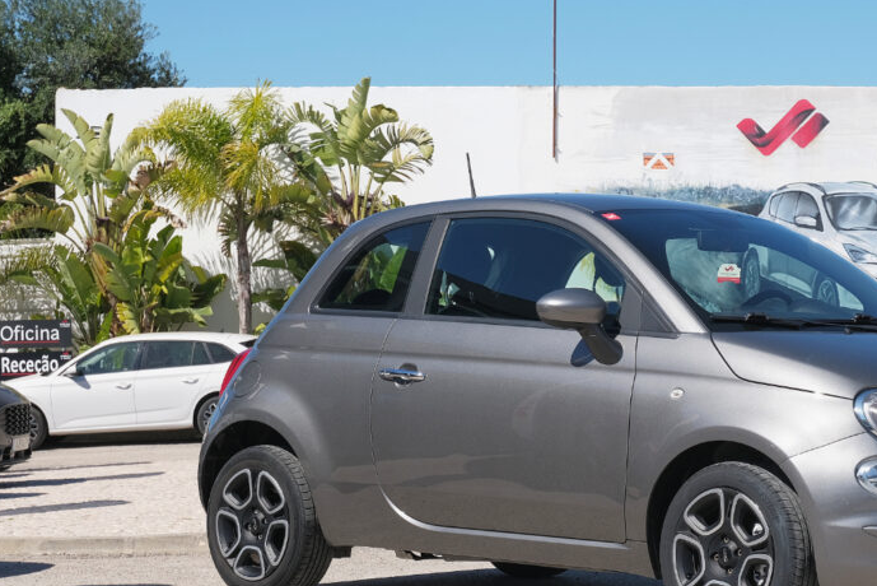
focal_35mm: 101
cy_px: 411
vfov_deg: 13.5
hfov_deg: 20.1
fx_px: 2461
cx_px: 636
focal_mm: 45
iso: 160
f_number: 9
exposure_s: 1/320
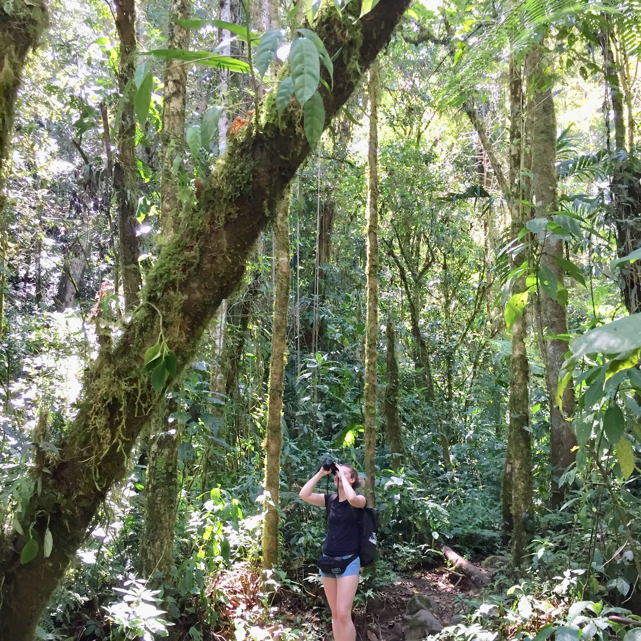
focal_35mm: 35
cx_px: 325
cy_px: 384
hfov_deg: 47.2
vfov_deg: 47.0
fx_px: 733
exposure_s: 1/30
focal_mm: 4.15
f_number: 2.2
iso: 40
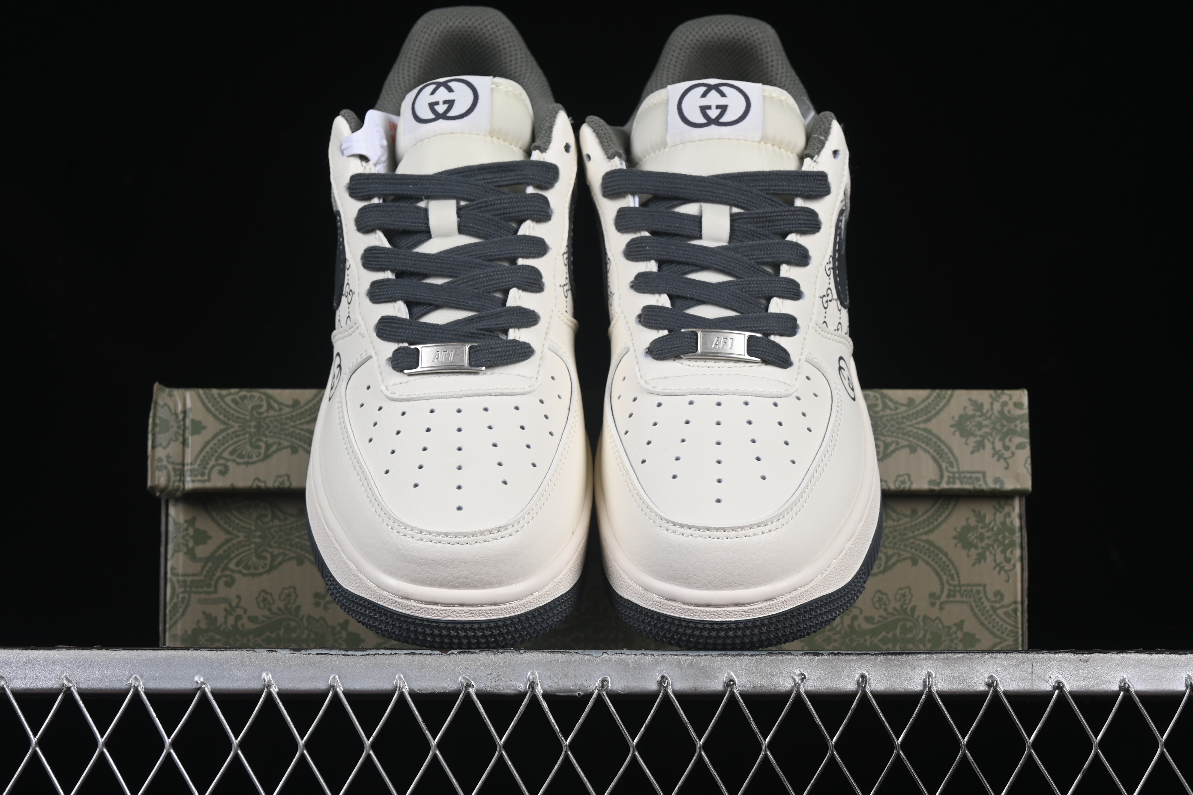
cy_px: 398
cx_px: 596
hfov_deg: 27.0
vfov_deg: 18.2
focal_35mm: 75
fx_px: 2485
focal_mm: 50
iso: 160
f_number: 8
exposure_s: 1/80
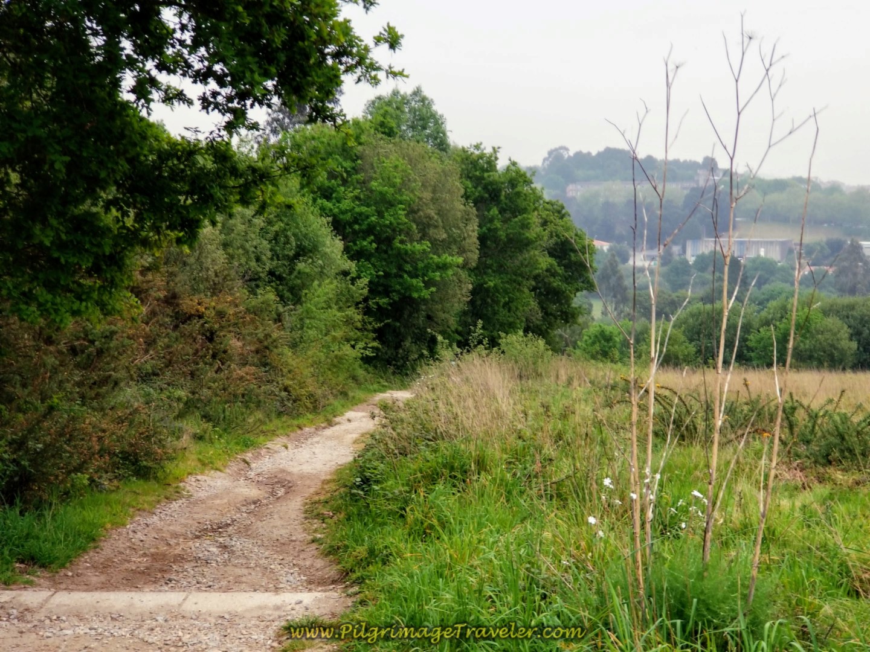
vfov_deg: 28.0
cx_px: 435
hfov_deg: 36.8
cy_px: 326
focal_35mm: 52
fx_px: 1307
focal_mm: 6
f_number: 2.4
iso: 25
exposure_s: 1/34
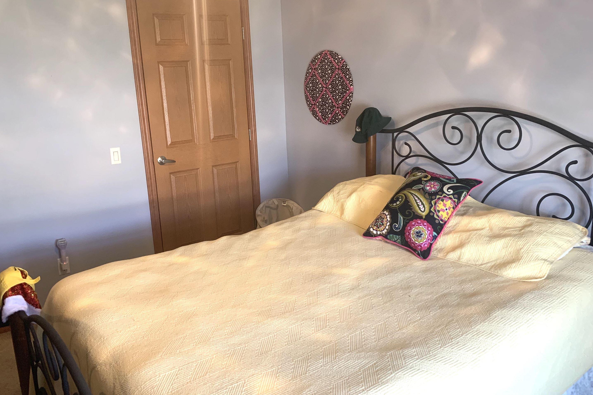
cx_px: 281
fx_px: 478
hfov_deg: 63.6
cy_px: 177
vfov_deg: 44.9
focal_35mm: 29
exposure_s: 1/60
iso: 125
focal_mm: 4.25
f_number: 1.8
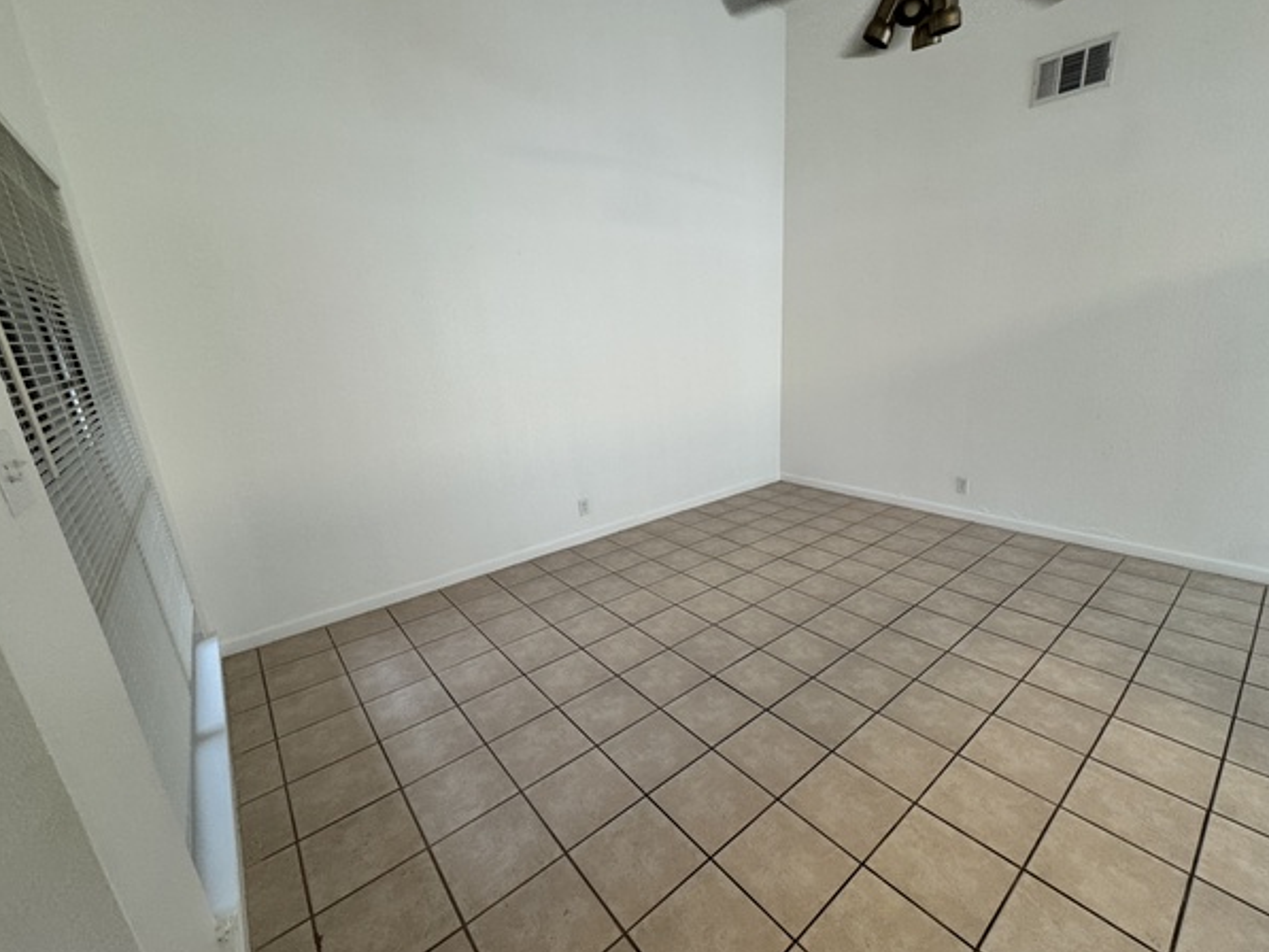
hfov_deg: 98.0
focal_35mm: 15
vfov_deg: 81.7
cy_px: 491
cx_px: 674
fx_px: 550
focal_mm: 2.22
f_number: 2.2
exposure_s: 1/60
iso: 200
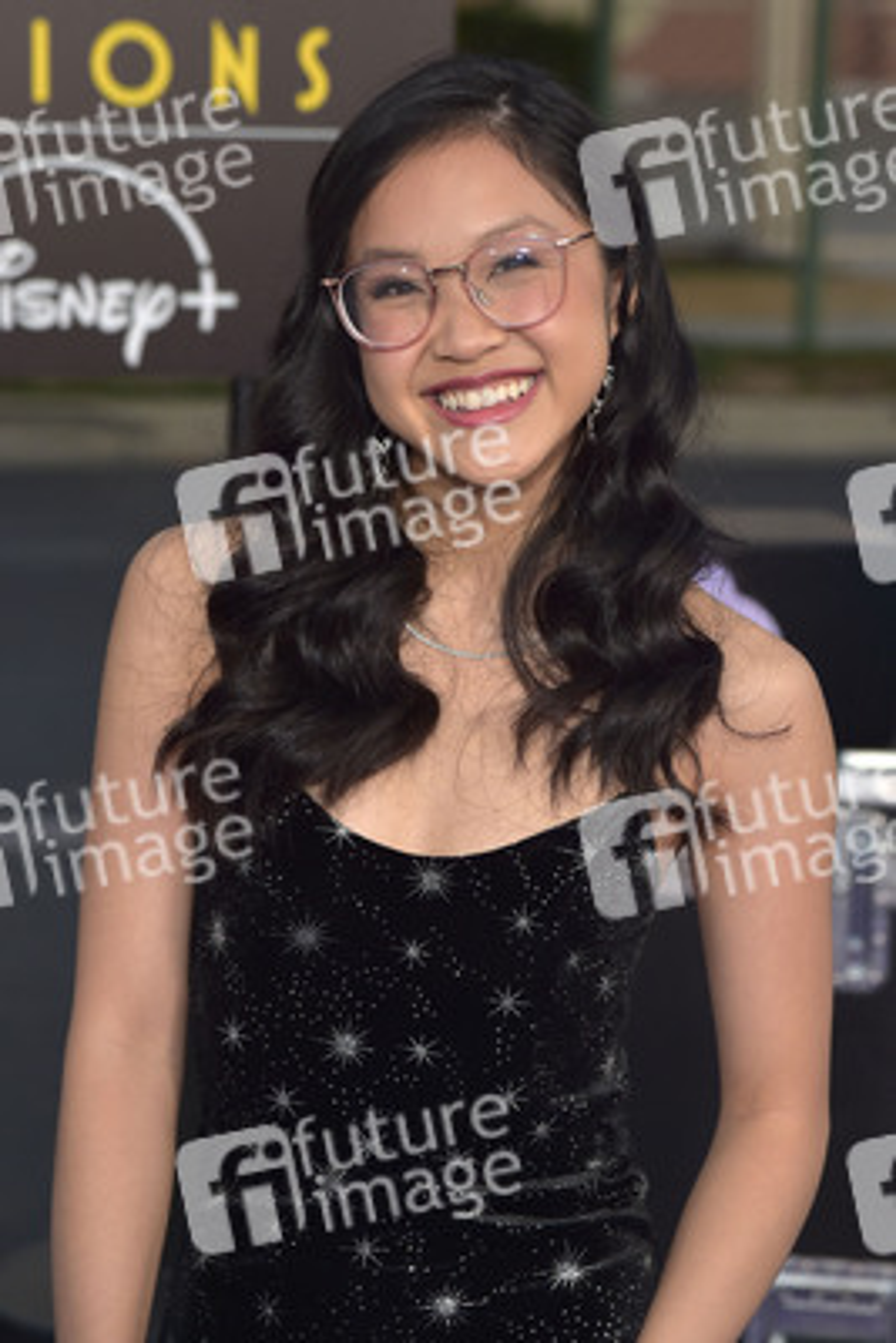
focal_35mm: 120
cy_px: 672
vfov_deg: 17.1
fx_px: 4476
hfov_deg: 11.4
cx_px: 448
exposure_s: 1/250
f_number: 6.3
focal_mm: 120
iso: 800
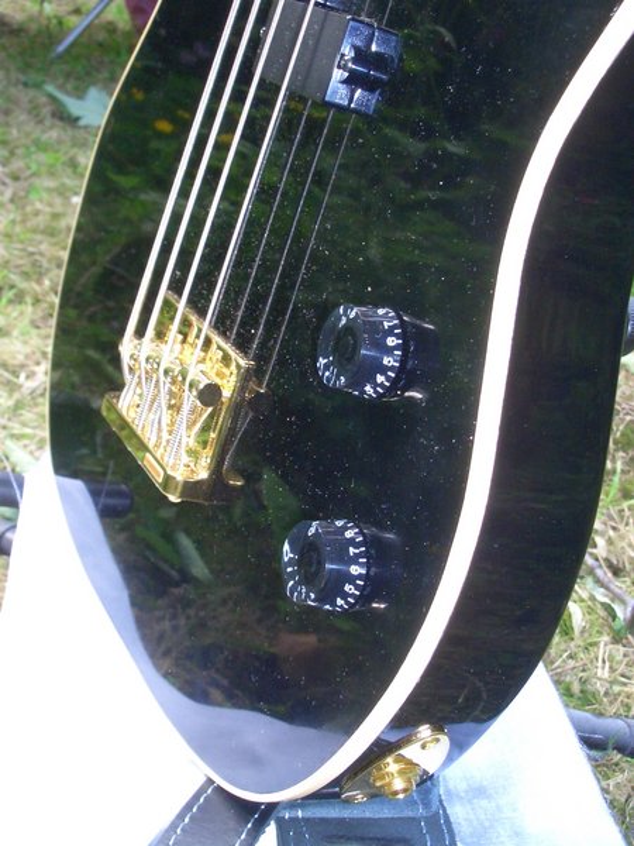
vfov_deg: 38.9
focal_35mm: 49
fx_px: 1197
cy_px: 423
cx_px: 317
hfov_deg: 29.7
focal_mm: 8.2
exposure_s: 1/40
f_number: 5
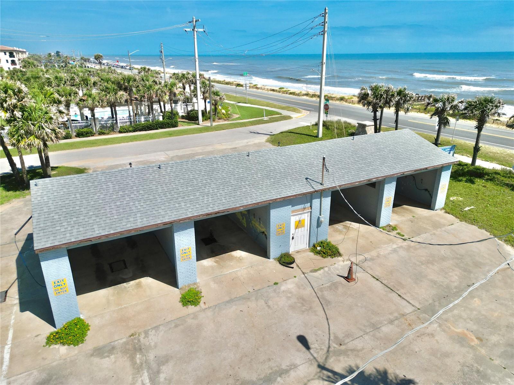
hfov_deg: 71.6
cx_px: 257
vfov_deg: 56.8
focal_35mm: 24
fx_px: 356
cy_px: 192
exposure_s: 1/8000
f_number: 1.7
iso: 110
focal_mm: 6.72
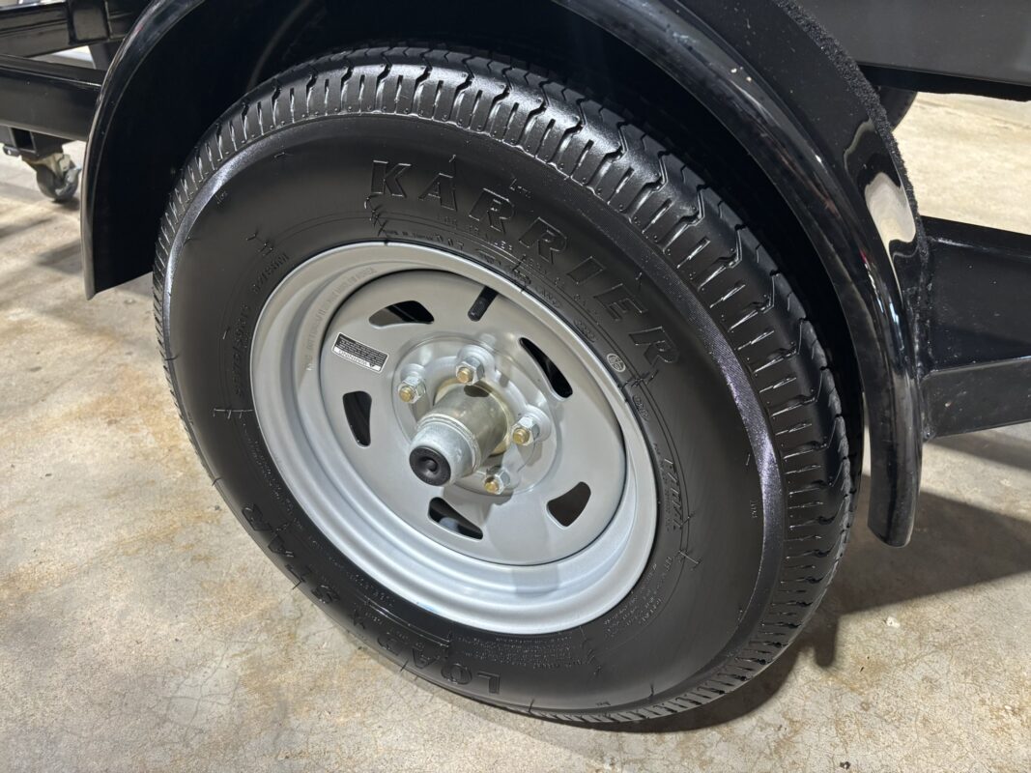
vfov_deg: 53.1
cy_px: 386
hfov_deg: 67.3
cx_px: 516
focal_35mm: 26
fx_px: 774
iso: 250
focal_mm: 5.96
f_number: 1.6
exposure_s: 1/60
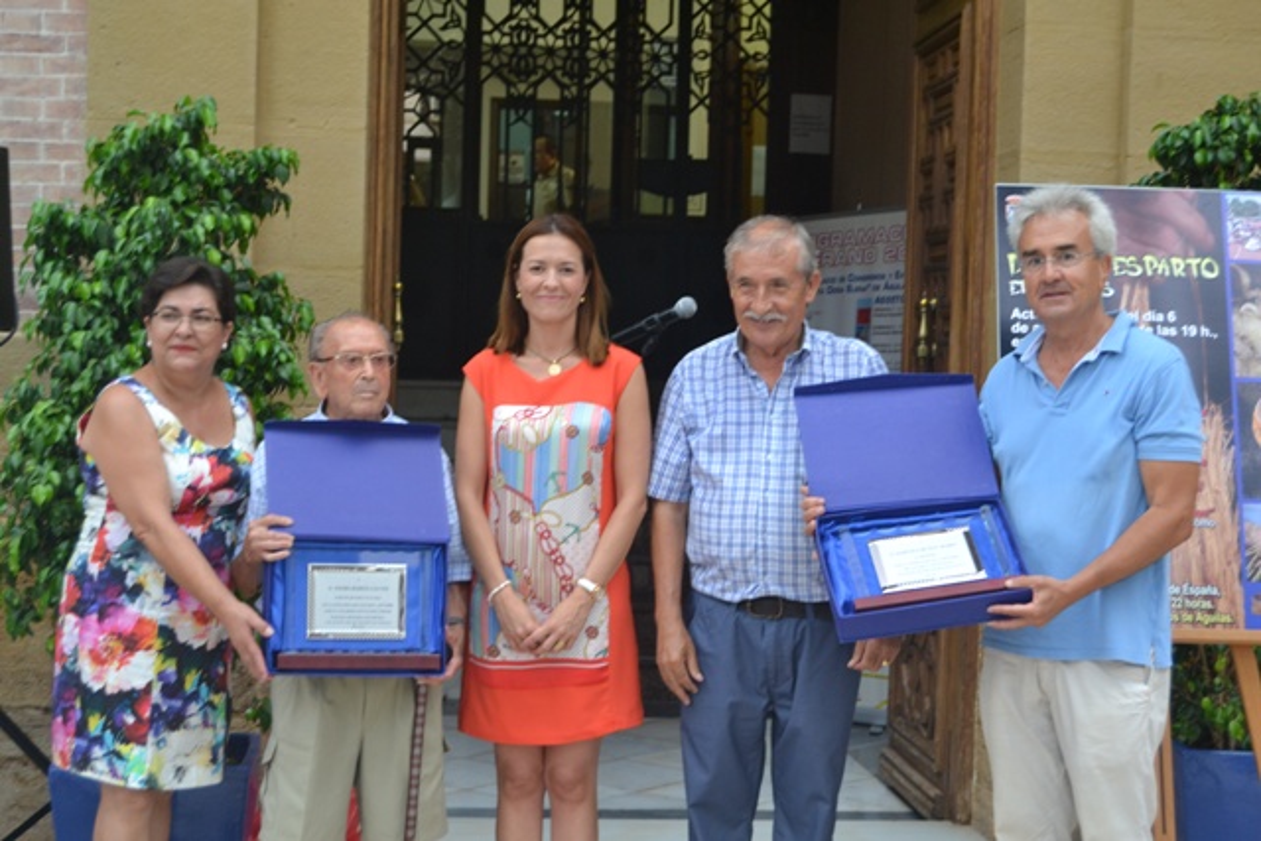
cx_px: 630
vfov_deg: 23.8
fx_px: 1997
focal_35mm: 57
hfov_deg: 35.0
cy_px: 420
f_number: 4.8
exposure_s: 1/60
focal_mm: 38
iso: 640
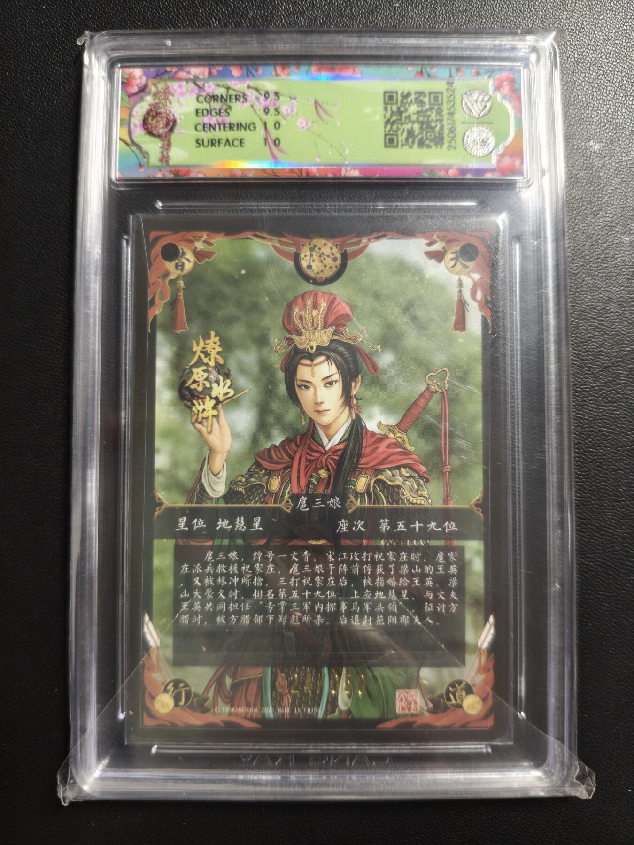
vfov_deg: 67.3
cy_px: 422
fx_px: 635
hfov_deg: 53.1
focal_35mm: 26
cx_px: 317
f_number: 1.5
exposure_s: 1/50
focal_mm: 4.94
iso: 320
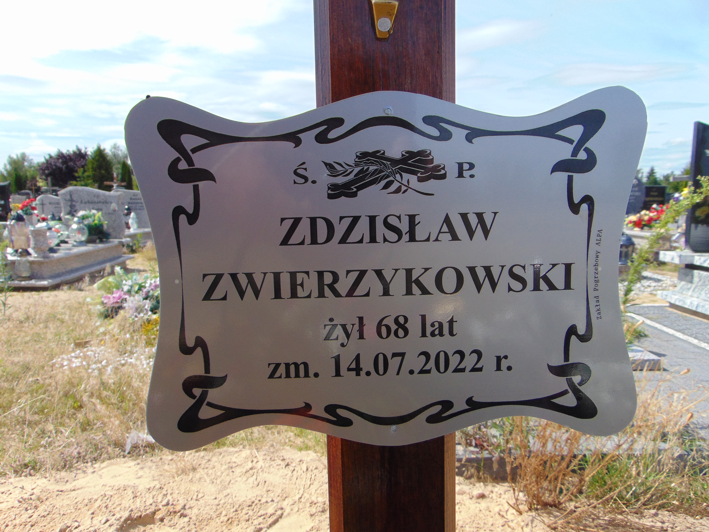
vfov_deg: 54.9
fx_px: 512
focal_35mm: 25
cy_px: 266
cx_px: 354
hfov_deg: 69.4
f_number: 7.7
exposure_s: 1/200
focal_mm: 4.5
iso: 80
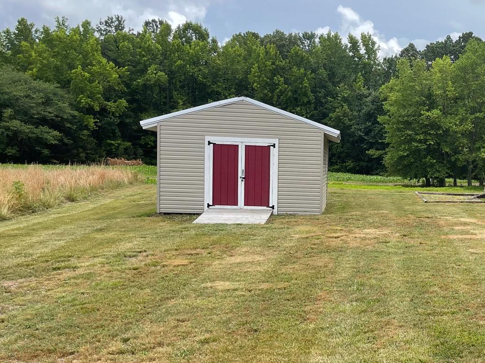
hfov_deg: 35.0
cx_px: 449
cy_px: 217
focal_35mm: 51
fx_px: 715
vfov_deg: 28.5
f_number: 1.6
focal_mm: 5.1
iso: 32
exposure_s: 1/2336
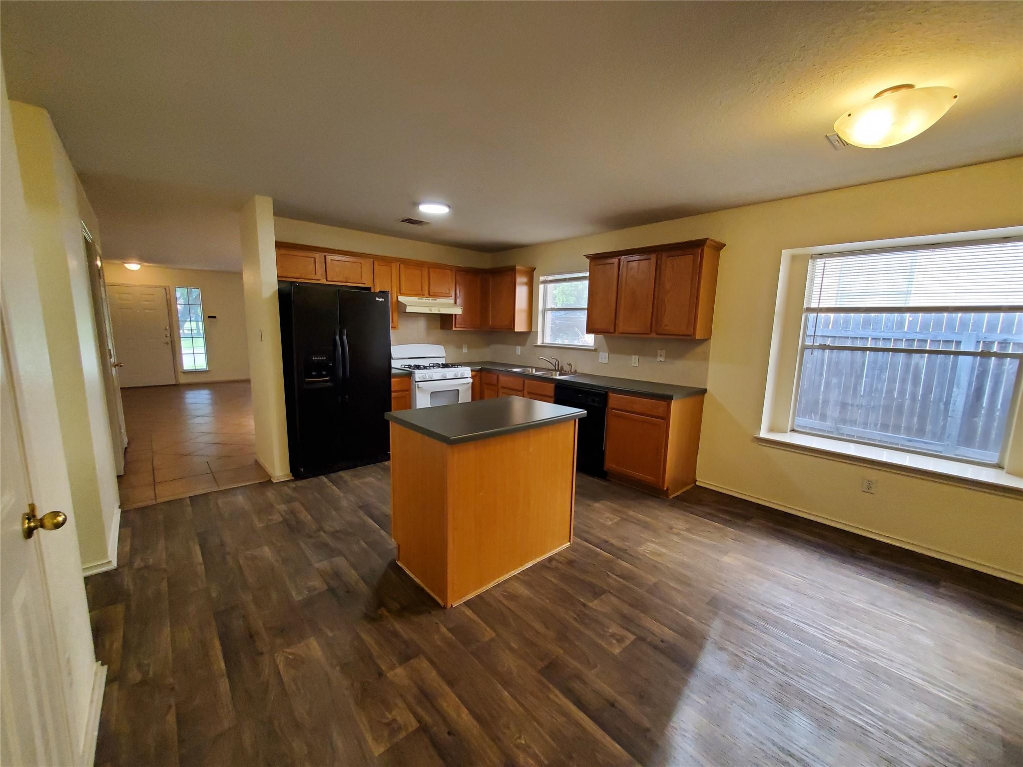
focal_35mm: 13
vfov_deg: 89.9
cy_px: 384
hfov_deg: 106.2
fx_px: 384
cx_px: 512
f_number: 2.2
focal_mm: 1.8
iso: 400
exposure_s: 1/60
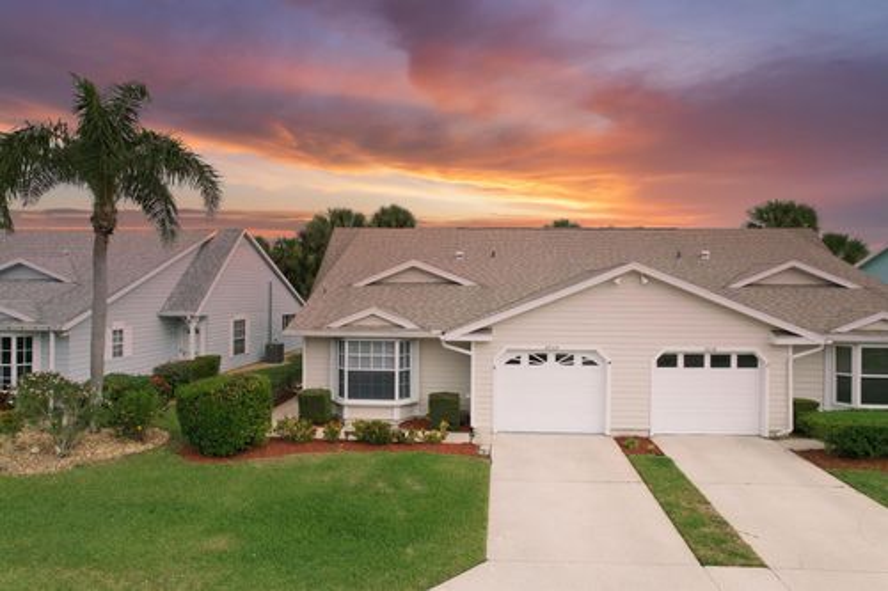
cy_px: 296
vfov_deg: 57.2
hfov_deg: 78.6
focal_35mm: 22
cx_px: 444
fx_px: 542
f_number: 2.8
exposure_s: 1/60
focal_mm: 8.4
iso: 110
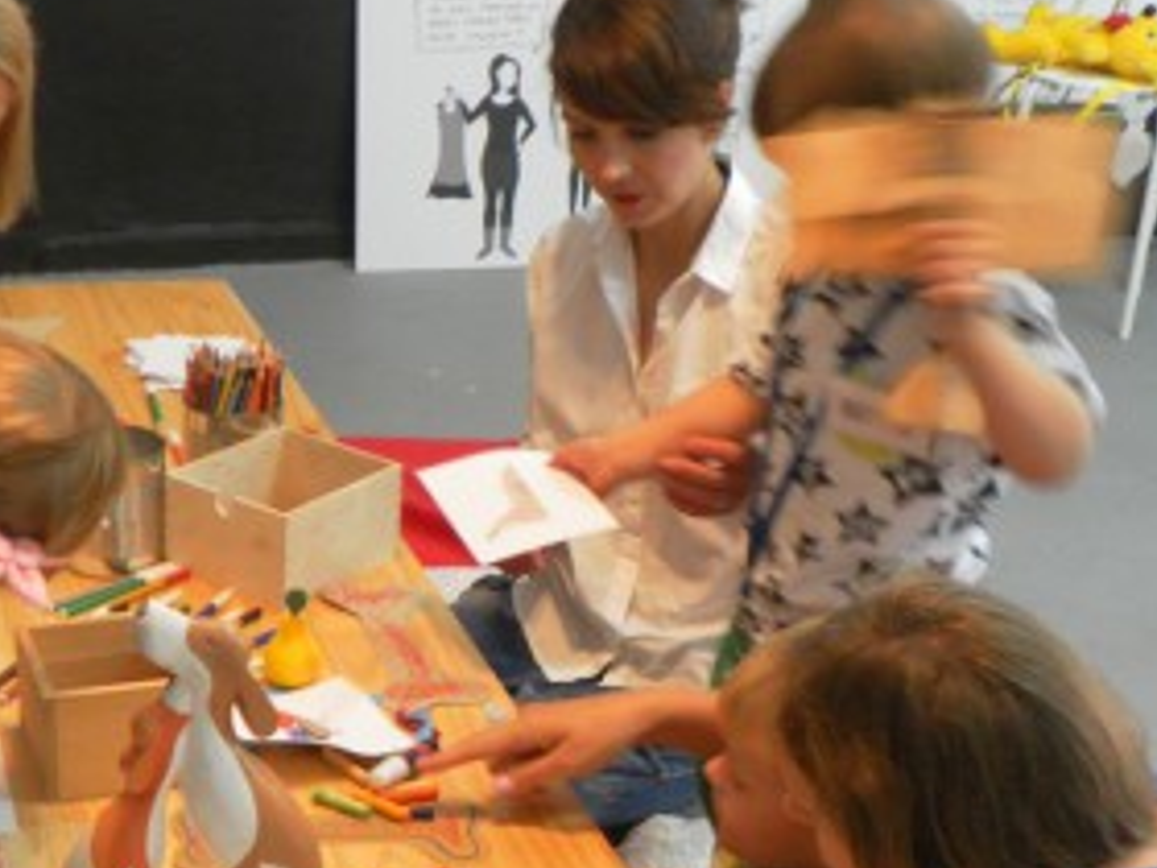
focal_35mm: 65
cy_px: 754
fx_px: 2173
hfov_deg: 29.7
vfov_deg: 22.1
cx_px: 434
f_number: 2.8
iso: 200
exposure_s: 1/15
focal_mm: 4.6
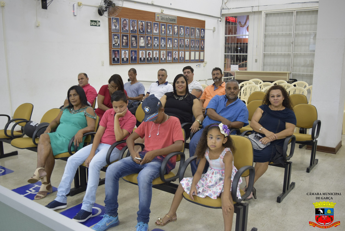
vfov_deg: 38.4
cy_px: 116
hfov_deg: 55.1
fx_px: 331
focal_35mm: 34
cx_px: 172
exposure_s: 1/60
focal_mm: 23
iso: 1400
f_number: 4
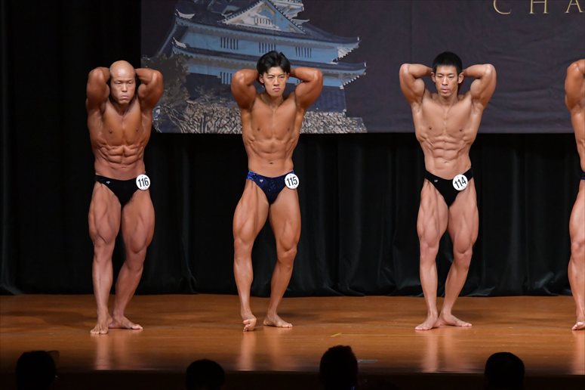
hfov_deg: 8.6
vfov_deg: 5.7
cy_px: 195
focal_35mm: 240
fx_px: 3898
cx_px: 292
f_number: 5.6
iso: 5000
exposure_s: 1/400
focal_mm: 160
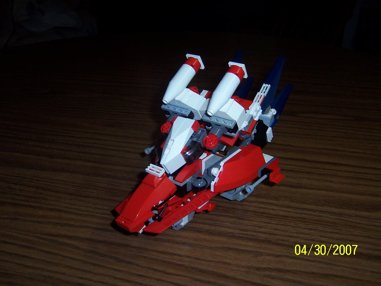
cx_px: 190
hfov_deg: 51.4
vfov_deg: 39.7
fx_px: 396
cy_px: 143
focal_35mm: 36
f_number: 2.8
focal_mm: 5.6
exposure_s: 1/60
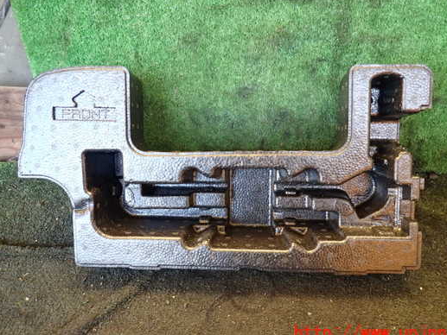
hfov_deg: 61.6
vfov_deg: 48.2
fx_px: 375
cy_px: 150
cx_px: 230
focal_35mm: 29
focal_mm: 4.5
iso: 200
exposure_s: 1/30
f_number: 2
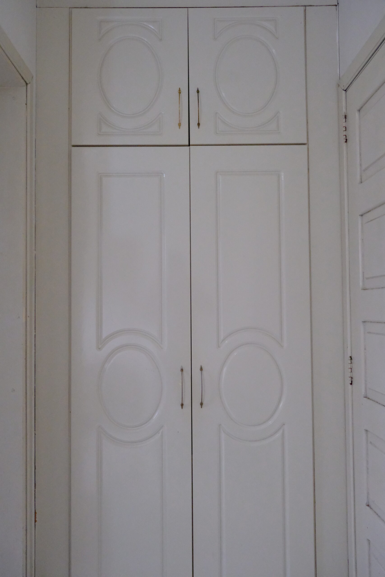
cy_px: 288
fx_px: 481
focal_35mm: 30
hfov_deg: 43.6
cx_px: 192
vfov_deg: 61.9
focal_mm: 20.2
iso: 10000
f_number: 6.4
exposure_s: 1/180
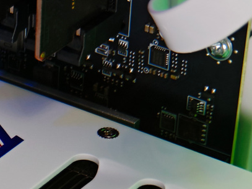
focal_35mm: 113
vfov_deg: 12.3
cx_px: -121
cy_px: 300
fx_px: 822
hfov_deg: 16.0
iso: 500
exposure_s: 1/80
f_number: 4
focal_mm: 8.72
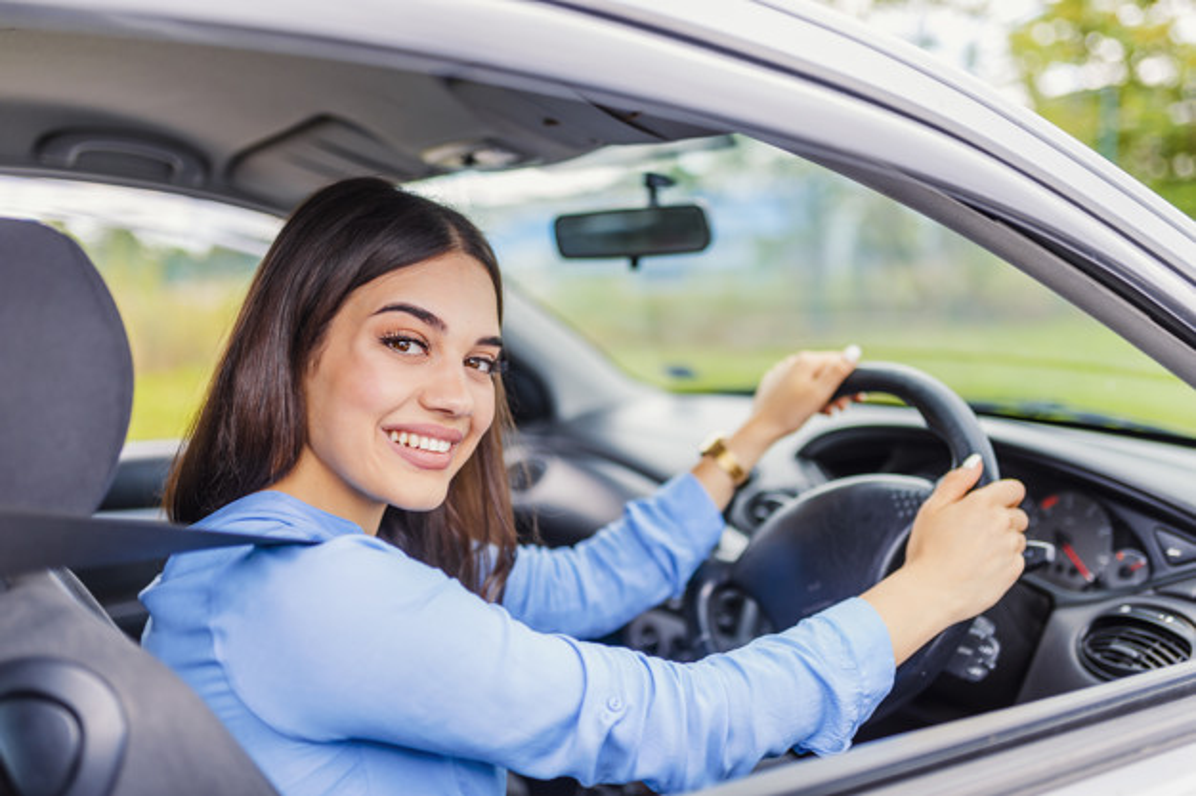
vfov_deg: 37.8
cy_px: 398
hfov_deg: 54.4
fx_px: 1162
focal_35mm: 35
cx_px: 598
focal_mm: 35
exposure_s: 1/640
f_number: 1.8
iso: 200
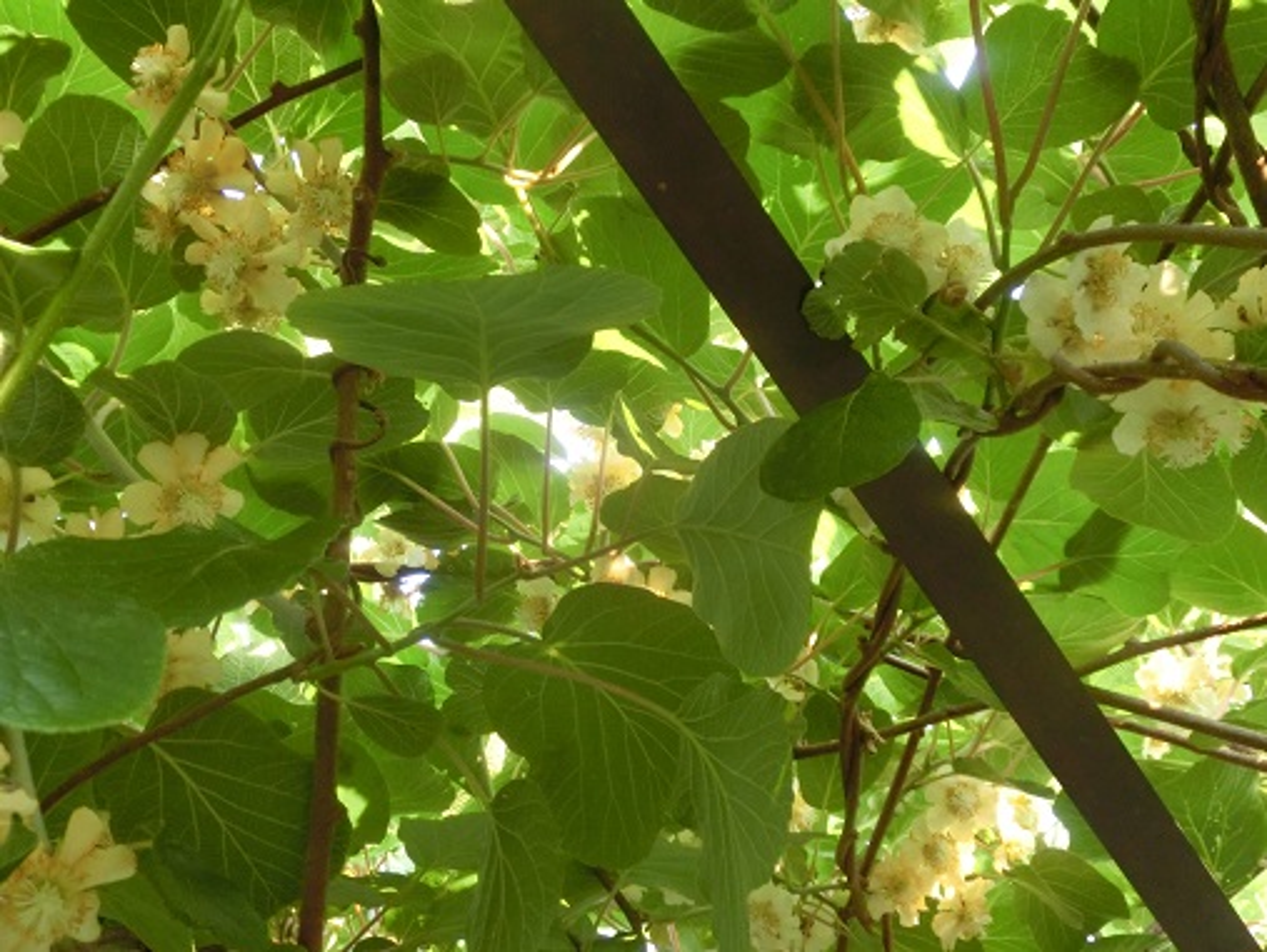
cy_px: 476
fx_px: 1355
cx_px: 634
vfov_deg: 38.7
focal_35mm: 37
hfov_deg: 50.1
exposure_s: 1/125
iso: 640
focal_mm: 6.5
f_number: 4.1
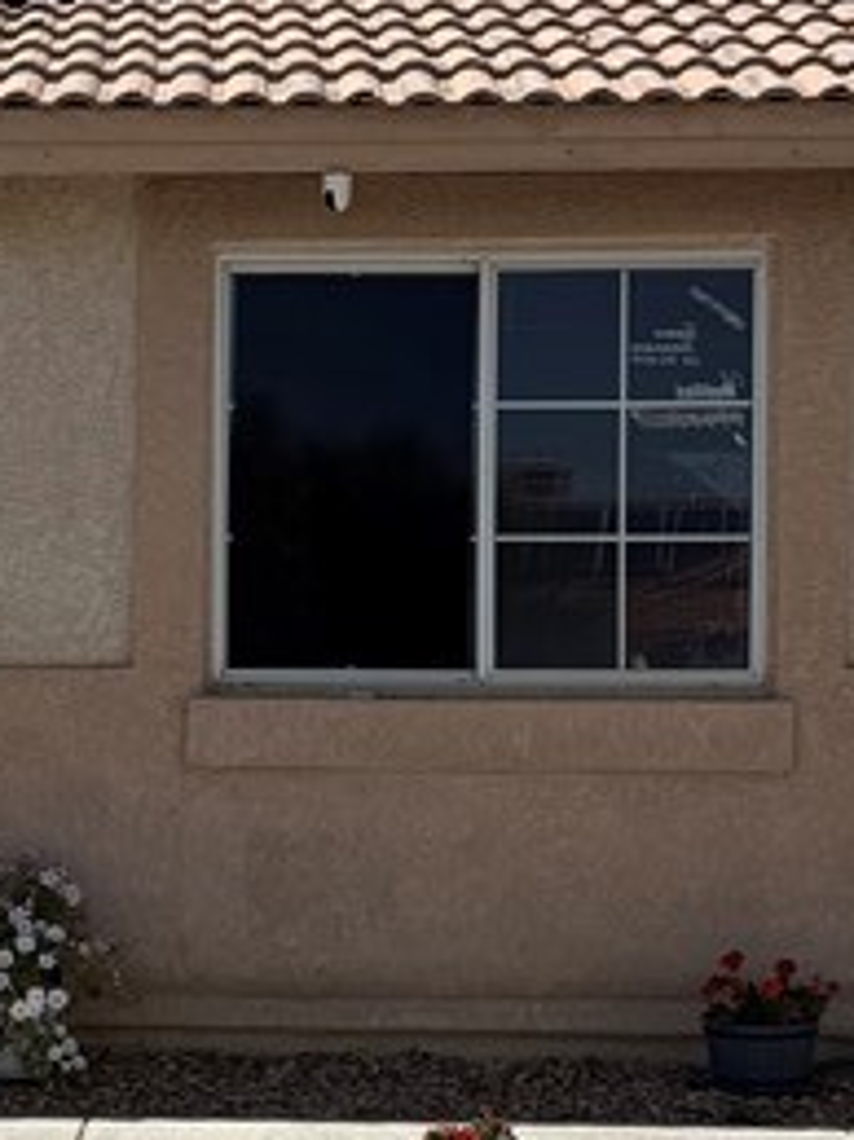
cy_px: 757
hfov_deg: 15.3
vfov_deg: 20.6
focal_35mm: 95
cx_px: 44
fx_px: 3128
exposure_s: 1/6711
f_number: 1.78
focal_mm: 6.76
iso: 80
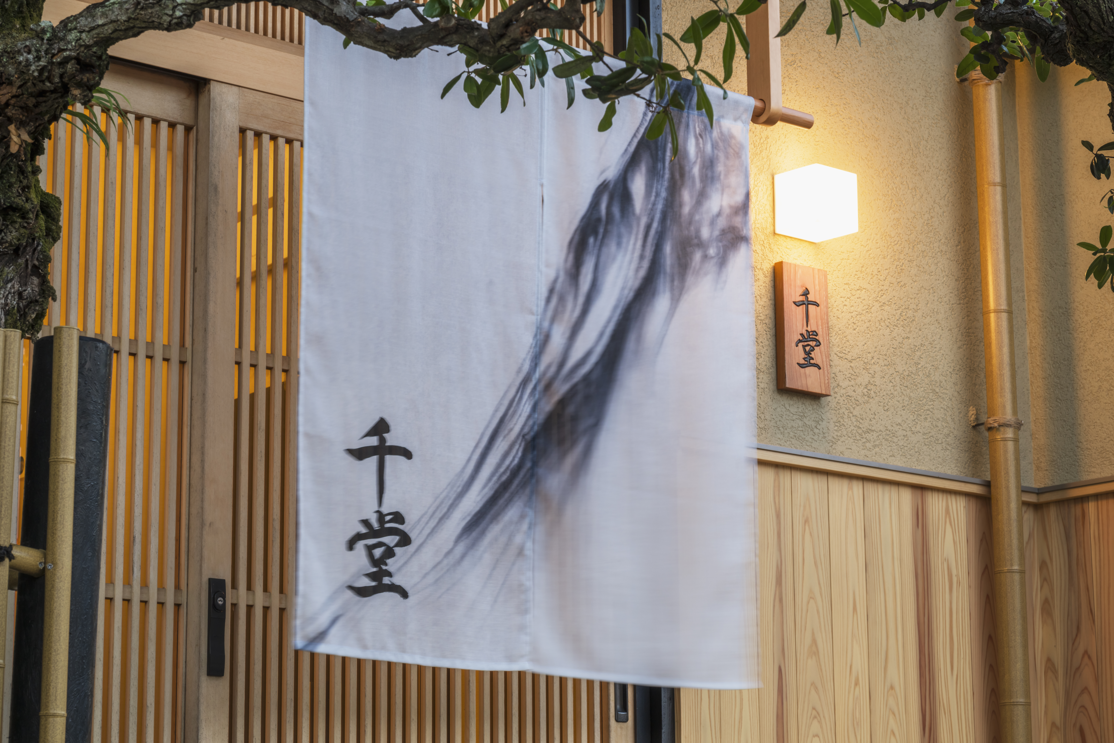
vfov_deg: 17.1
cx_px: 557
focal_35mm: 80
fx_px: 2475
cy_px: 372
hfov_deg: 25.4
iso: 125
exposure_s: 1/1.43
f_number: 16
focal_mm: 80
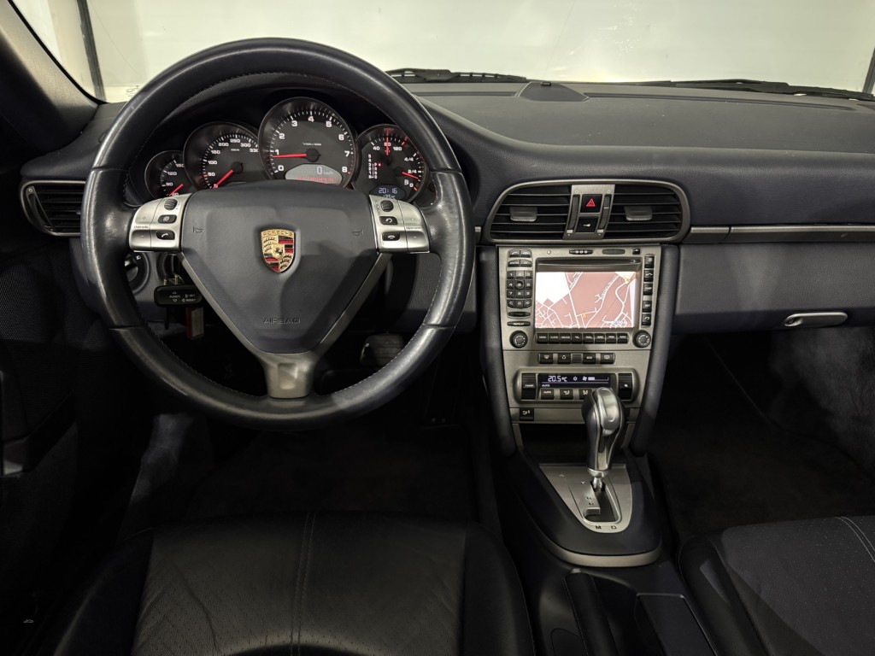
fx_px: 607
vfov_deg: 56.8
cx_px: 438
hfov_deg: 71.6
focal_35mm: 24
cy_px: 328
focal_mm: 6.76
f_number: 1.78
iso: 1250
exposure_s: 1/30
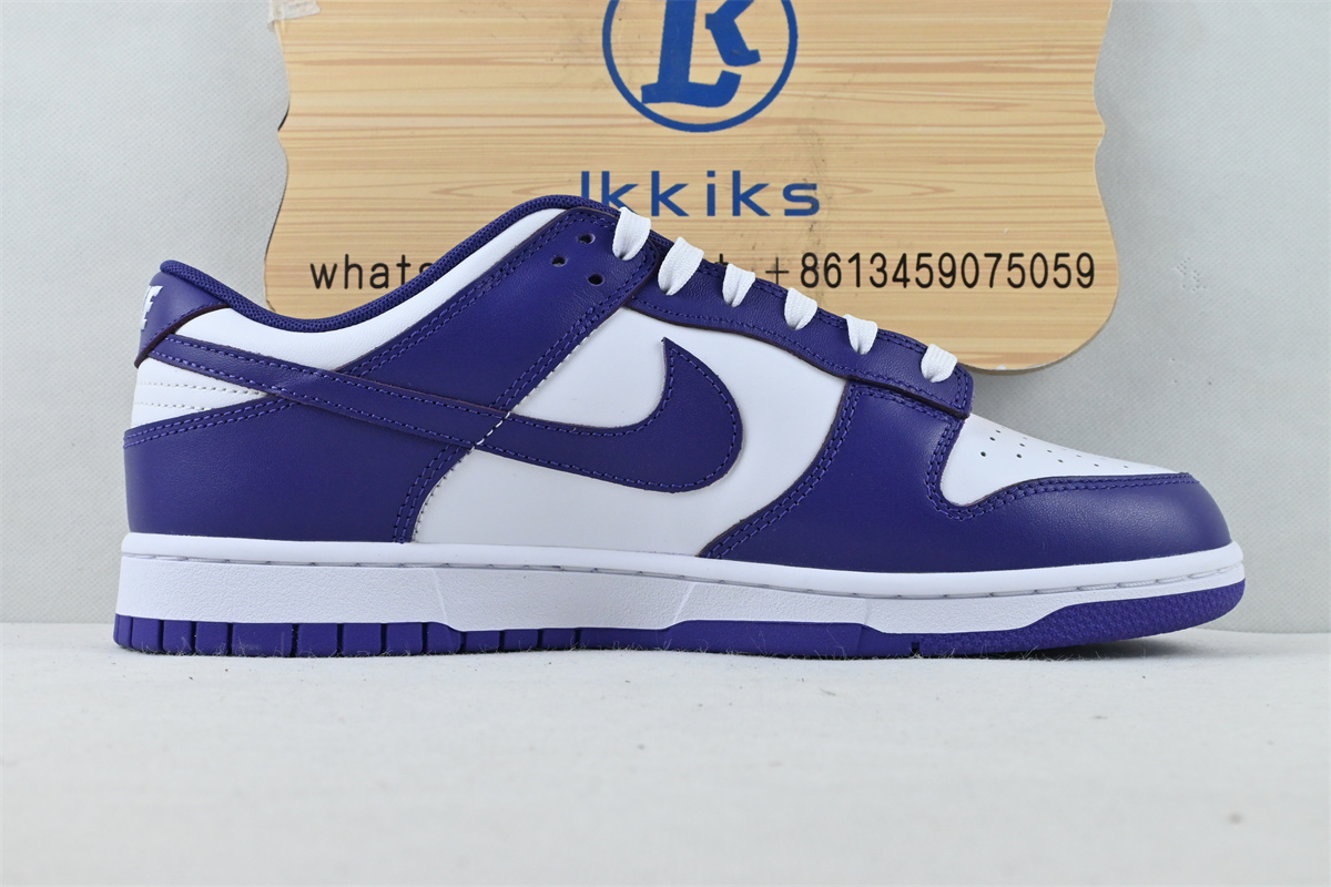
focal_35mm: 49
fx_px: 1802
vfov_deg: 27.7
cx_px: 666
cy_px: 444
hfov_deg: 40.5
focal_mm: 32.5
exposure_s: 1/160
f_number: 10
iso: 1000
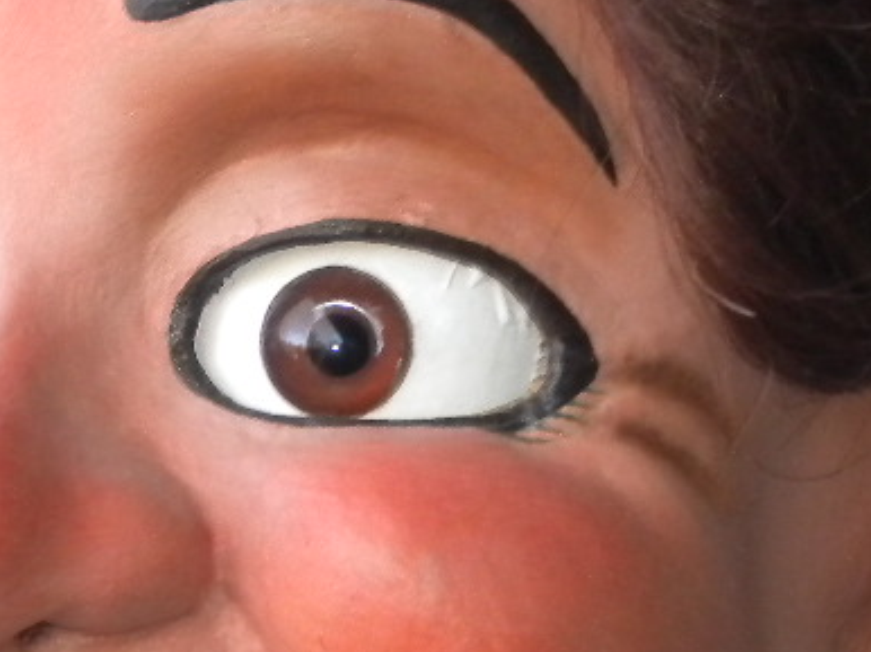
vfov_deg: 5.8
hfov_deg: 7.8
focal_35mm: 255
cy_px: 379
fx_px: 6412
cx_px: 284
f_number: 5.7
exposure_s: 1/66
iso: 400
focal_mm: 17.3
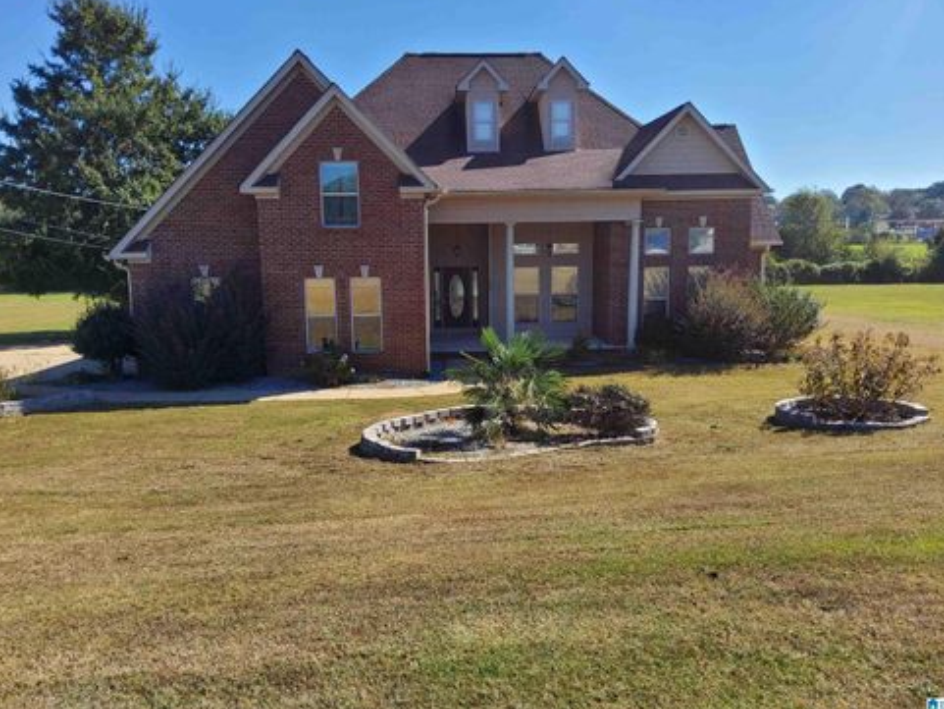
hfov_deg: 65.3
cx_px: 475
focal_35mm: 27
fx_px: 736
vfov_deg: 51.4
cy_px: 345
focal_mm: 3.08
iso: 50
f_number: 2
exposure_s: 1/917
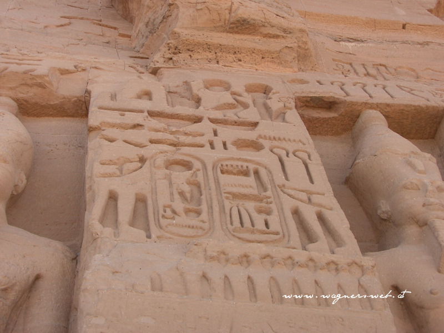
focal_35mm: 65
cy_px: 166
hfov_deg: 29.8
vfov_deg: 22.6
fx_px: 834
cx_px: 222
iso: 50
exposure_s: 1/500
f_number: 2.8
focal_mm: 16.7
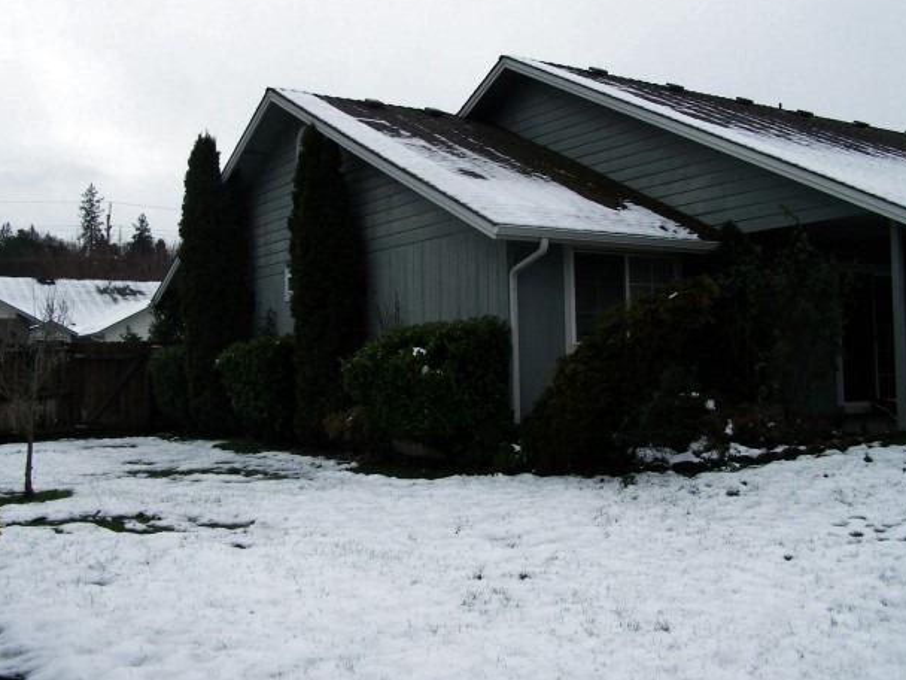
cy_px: 336
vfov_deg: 36.0
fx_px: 1047
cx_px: 449
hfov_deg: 46.8
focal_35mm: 40
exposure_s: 1/1000
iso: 80
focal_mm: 6.3
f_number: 4
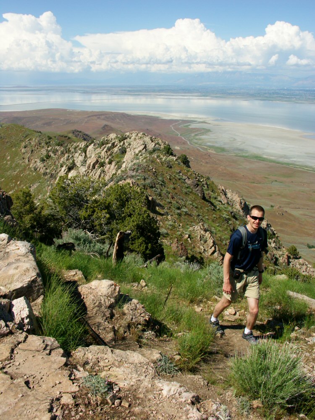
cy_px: 210
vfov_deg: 56.8
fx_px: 388
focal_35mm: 32
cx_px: 158
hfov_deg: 44.2
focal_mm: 8.24
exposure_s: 1/400
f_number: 7.1
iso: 64
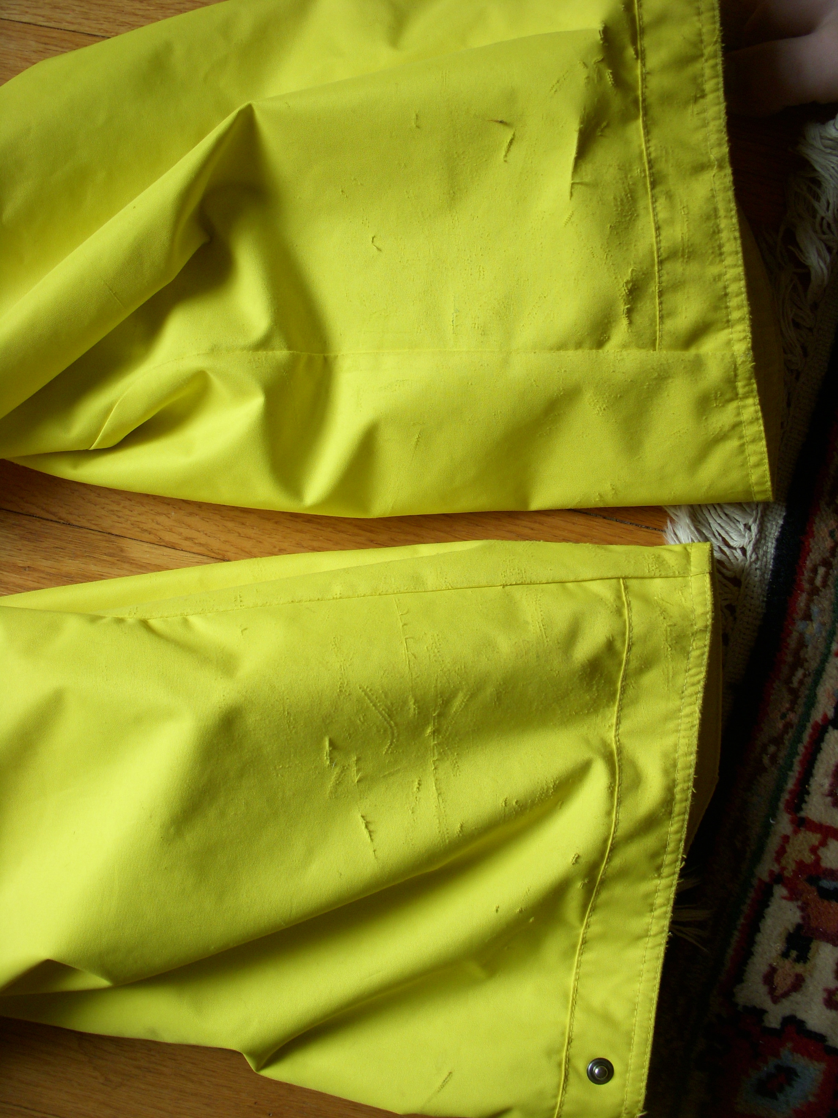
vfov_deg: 49.0
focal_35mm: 38
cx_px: 419
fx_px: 1227
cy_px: 559
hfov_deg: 37.7
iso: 125
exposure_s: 1/30
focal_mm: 6.3
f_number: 3.3
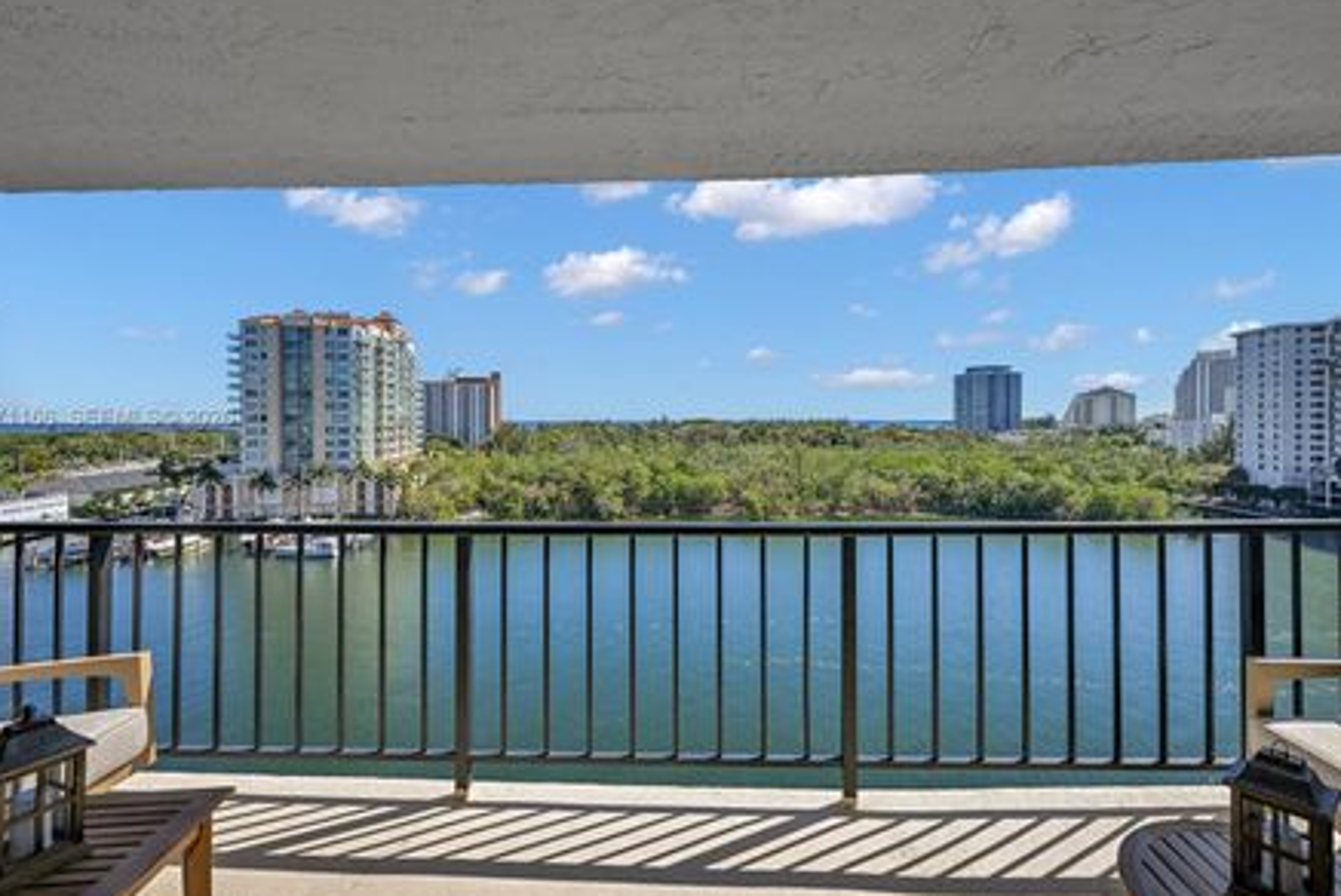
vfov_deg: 73.7
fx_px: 596
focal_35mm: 16
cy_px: 419
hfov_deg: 96.6
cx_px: 703
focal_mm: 14
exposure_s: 1/50
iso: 40
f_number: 8
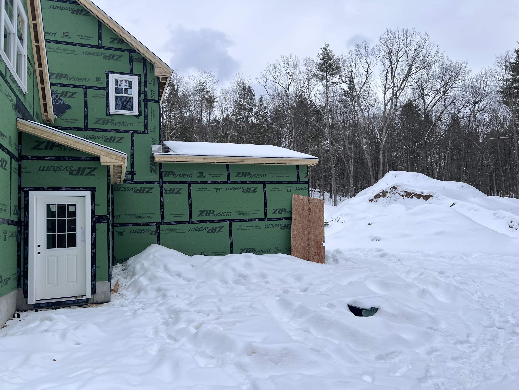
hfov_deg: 67.3
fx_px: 390
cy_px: 195
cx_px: 260
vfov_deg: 53.1
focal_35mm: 26
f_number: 1.5
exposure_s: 1/3571
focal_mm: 5.7
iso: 50
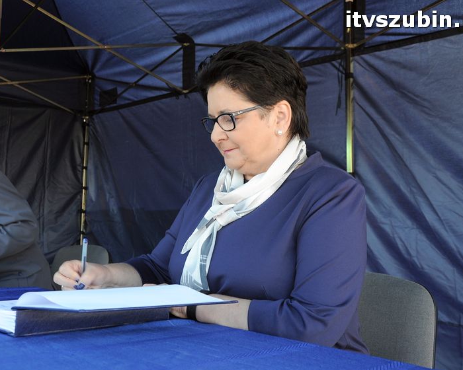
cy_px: 186
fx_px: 562
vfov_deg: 36.5
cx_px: 214
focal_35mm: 41
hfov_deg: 44.8
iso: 400
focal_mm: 24
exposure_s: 1/125
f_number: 5.6
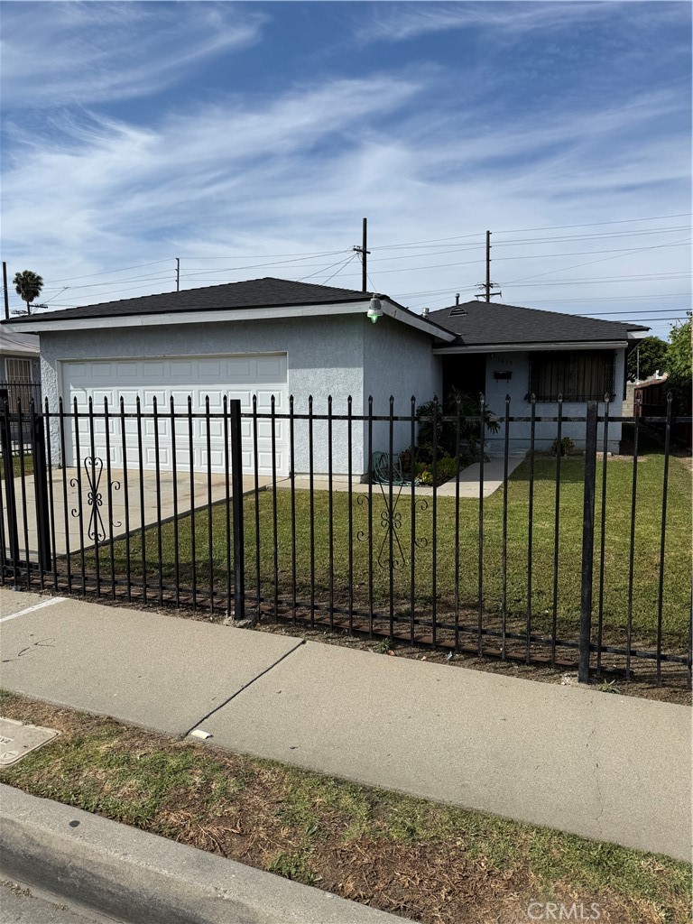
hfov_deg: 56.8
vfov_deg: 71.6
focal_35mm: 24
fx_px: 641
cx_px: 346
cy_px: 462
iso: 80
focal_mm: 6.76
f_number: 1.78
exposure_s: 1/7353
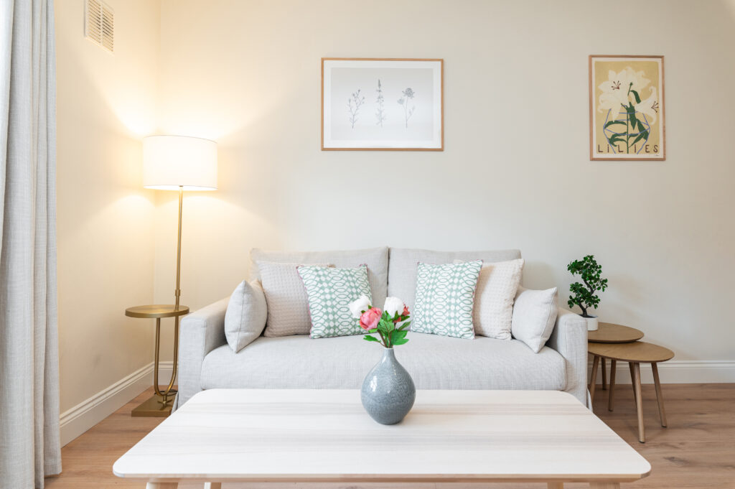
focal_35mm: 21
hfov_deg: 81.2
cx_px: 368
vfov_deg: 59.4
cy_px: 244
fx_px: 428
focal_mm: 21
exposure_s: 1/20
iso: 400
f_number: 6.3
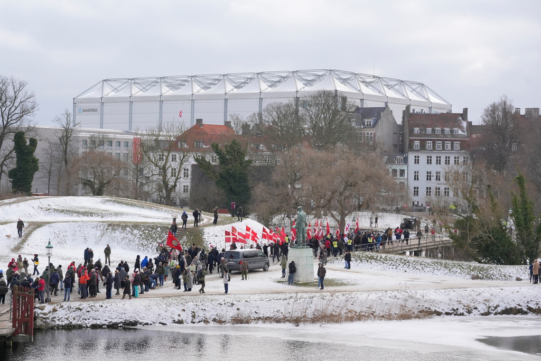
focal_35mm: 70
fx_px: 1052
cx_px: 270
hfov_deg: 28.8
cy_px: 180
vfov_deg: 19.5
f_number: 6.3
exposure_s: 1/1250
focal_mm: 70
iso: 800
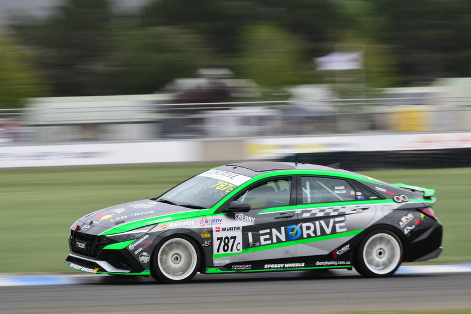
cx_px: 236
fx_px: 3926
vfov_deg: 4.6
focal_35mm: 300
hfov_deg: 6.9
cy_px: 157
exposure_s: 1/80
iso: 160
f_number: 14
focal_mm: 200
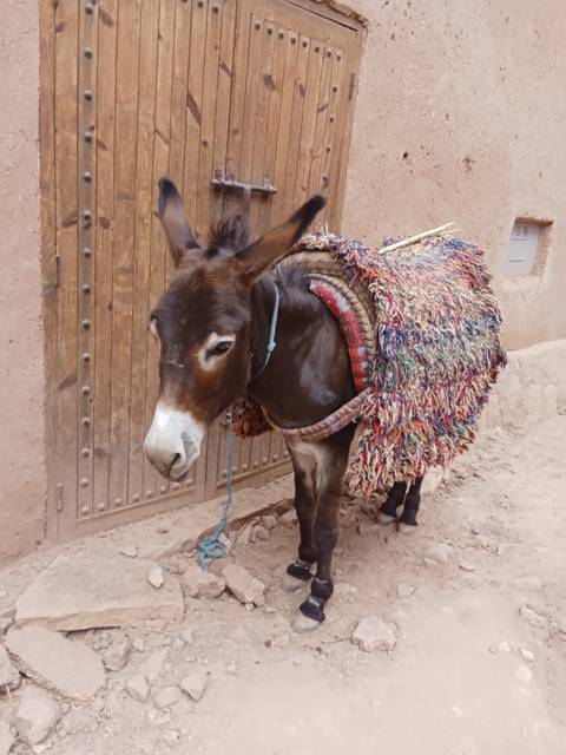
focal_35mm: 27
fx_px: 589
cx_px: 283
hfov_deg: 51.4
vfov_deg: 65.3
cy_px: 378
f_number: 2
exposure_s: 1/100
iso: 200
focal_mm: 2.79
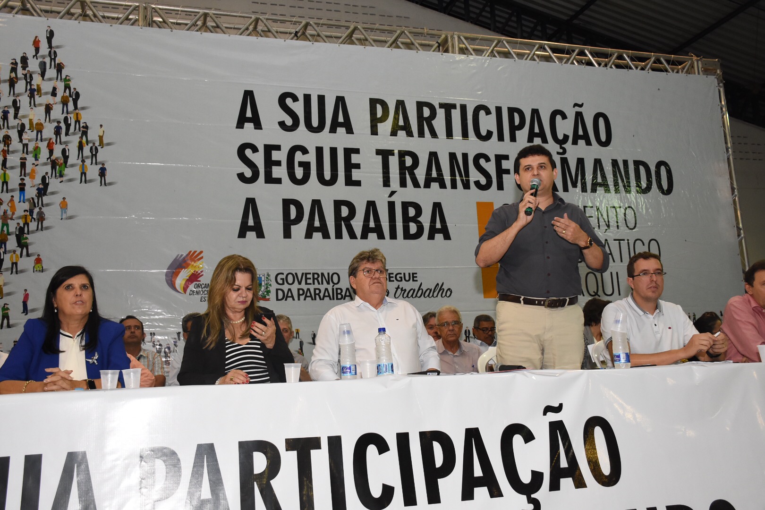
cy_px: 255
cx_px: 382
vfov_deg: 38.4
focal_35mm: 34
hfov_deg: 55.1
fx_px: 733
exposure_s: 1/125
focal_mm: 23
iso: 1600
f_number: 5
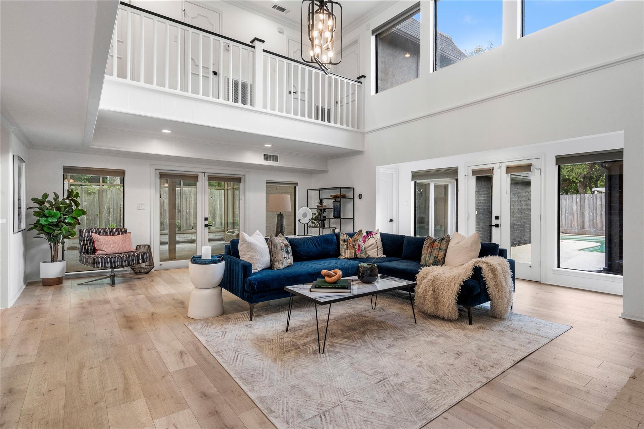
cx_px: 322
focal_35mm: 18
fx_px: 322
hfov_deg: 90.0
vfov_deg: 67.4
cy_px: 214
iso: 800
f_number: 11
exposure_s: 1/25
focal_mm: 18
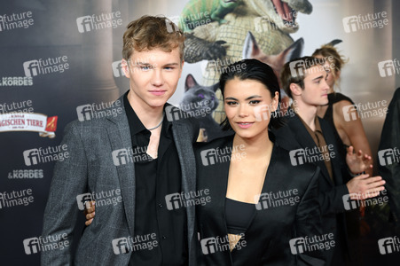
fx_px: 699
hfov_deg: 31.9
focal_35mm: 63
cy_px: 133
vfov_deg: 21.5
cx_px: 200
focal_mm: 63
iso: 800
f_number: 6.3
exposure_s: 1/160
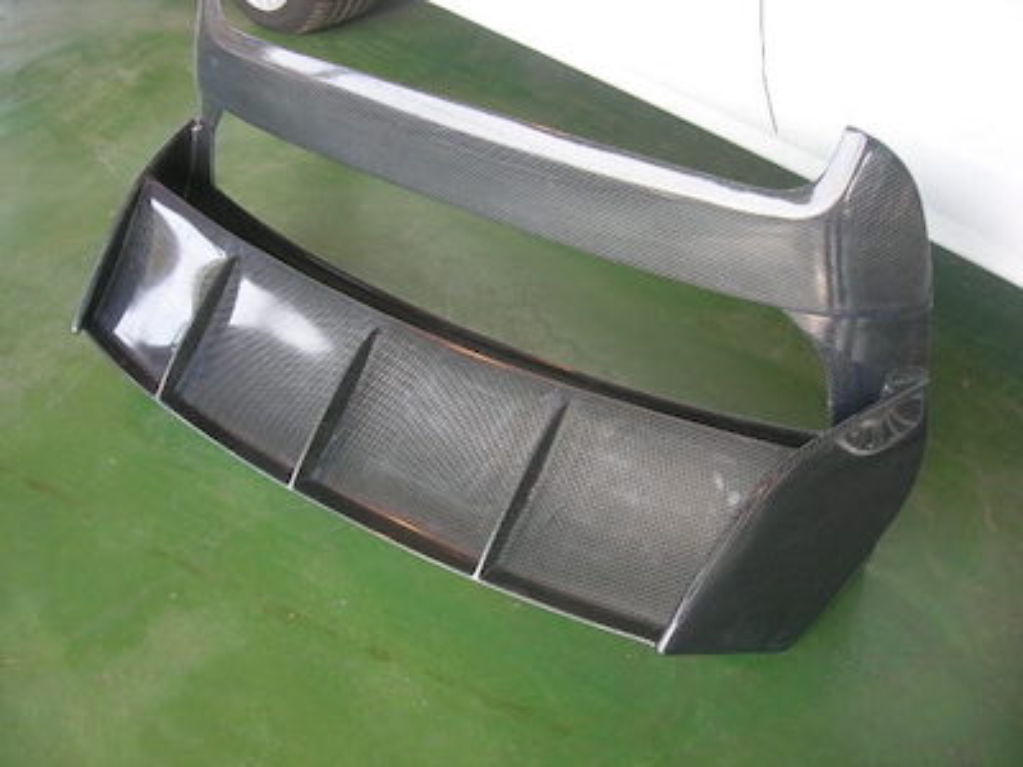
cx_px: 512
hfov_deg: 49.0
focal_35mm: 38
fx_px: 1123
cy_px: 384
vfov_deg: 37.7
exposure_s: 1/38
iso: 64
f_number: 2.8
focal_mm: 7.8
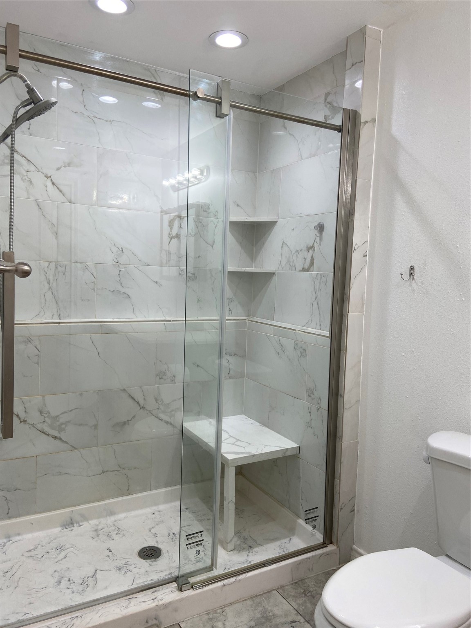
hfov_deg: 53.1
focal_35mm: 26
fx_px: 472
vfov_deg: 67.3
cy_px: 314
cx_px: 236
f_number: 1.8
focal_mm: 4.25
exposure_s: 1/120
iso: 64
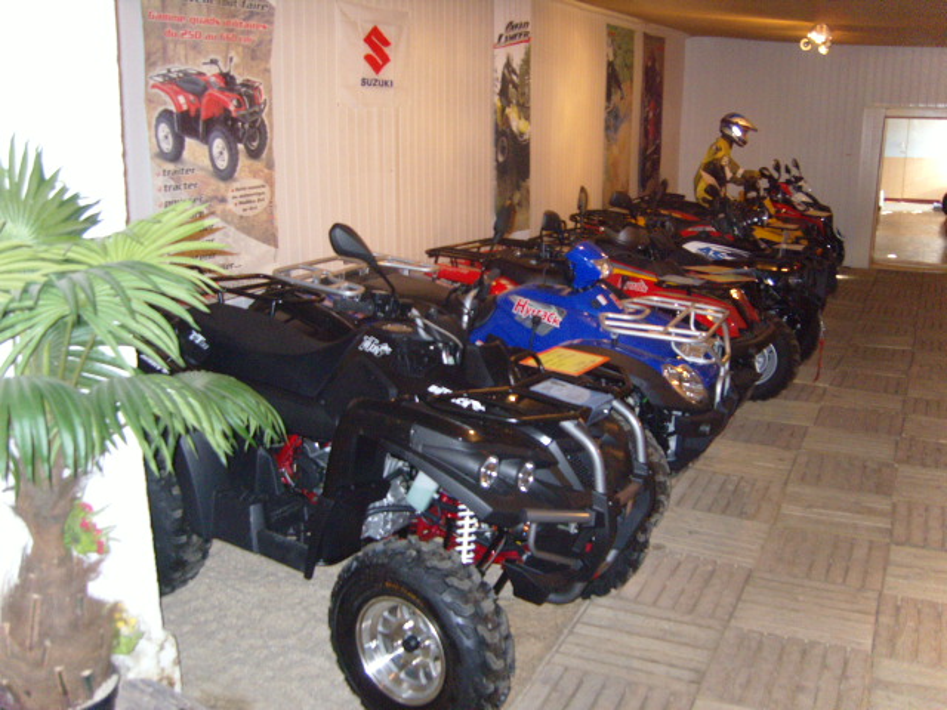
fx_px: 958
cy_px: 355
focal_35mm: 35
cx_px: 474
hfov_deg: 52.6
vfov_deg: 40.7
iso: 400
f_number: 2.8
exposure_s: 1/30
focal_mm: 7.4
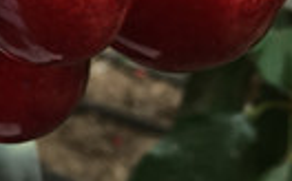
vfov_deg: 11.8
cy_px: -96
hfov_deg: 17.9
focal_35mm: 105
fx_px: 834
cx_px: -139
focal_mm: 4.15
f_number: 2.2
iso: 25
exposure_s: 1/50
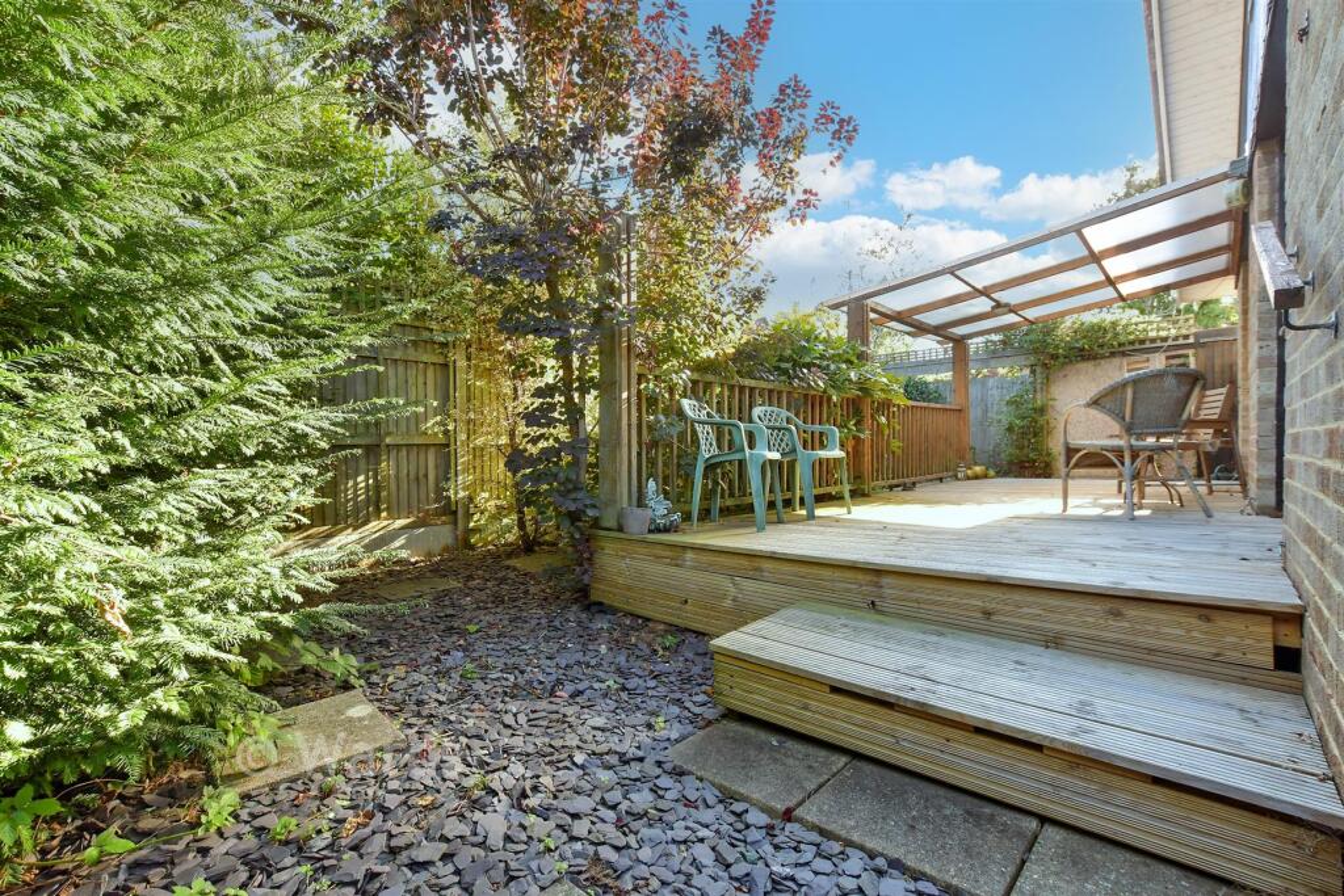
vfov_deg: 77.3
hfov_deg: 100.4
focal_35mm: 15
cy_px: 448
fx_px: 560
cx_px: 672
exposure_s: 1/40
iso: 250
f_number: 8
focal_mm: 10
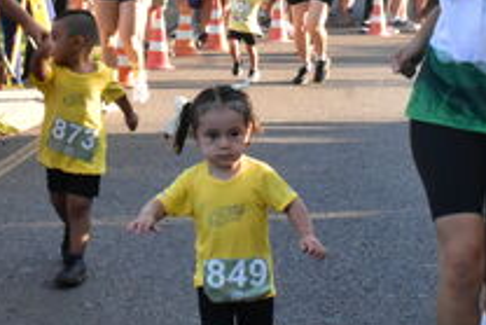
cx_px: 203
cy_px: 91
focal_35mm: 121
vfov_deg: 11.3
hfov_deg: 16.9
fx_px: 1635
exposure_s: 1/250
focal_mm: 28
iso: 3200
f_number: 22
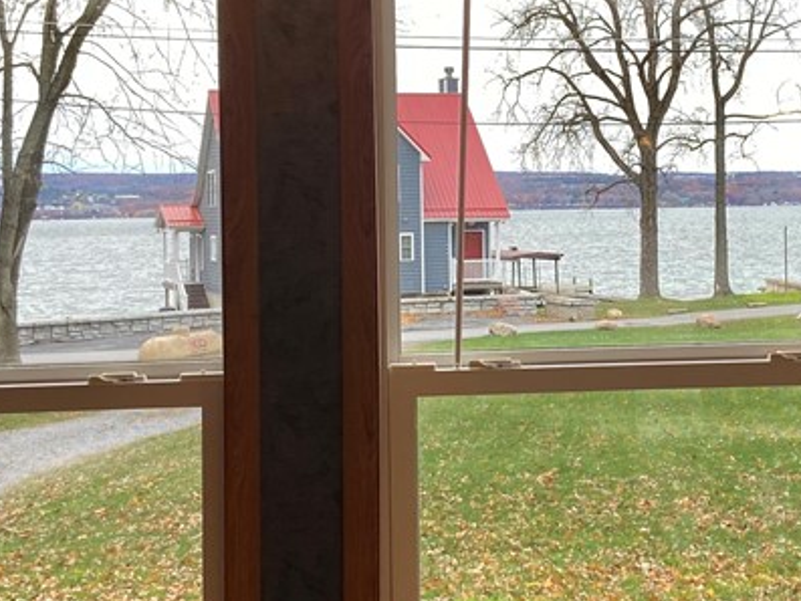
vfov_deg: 21.9
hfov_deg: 28.7
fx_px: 1551
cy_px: 210
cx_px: 553
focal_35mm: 67
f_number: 1.8
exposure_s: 1/120
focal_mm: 4.25
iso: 32
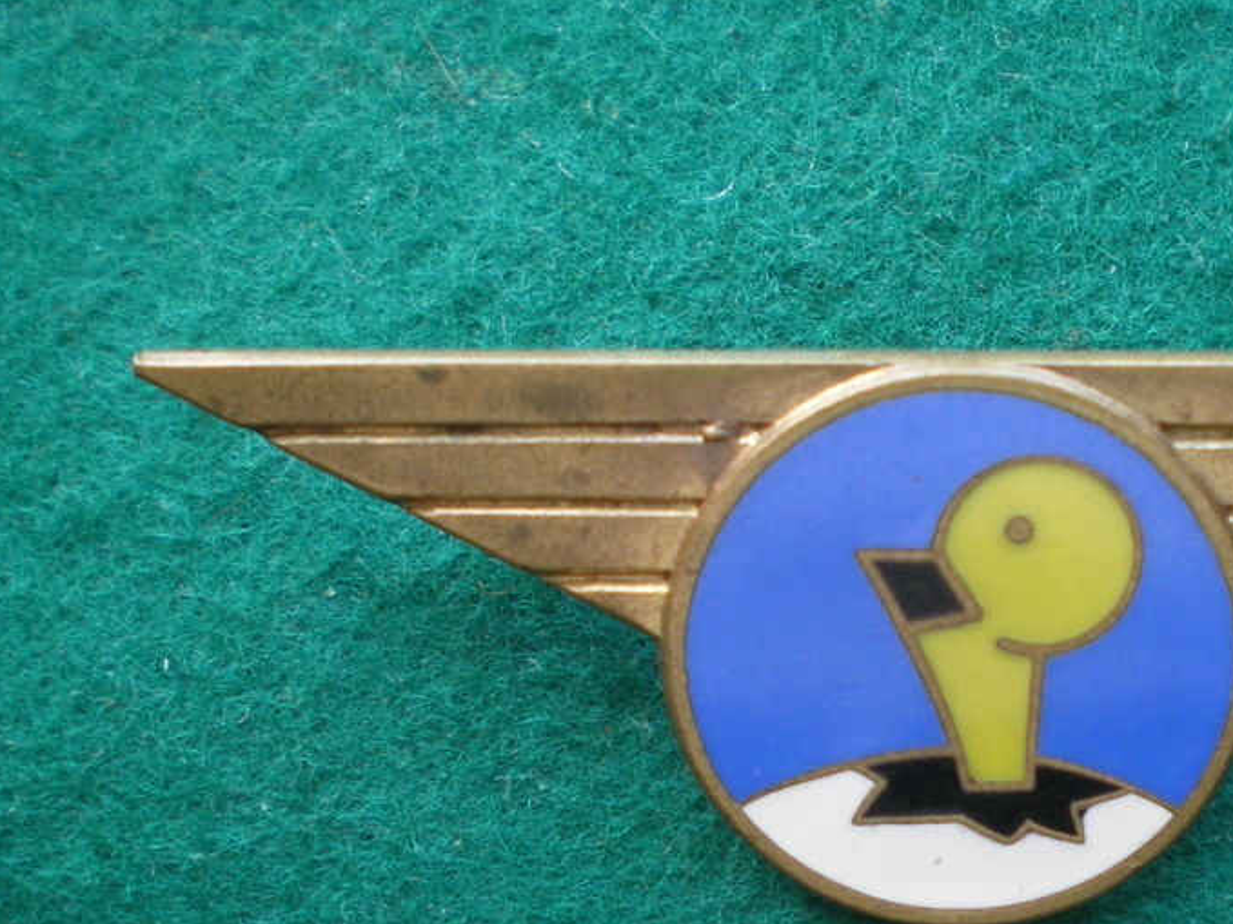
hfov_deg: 33.8
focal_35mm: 56
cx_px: 903
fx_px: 1994
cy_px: 677
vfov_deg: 25.8
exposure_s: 1/50
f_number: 3.1
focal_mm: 6.3
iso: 200
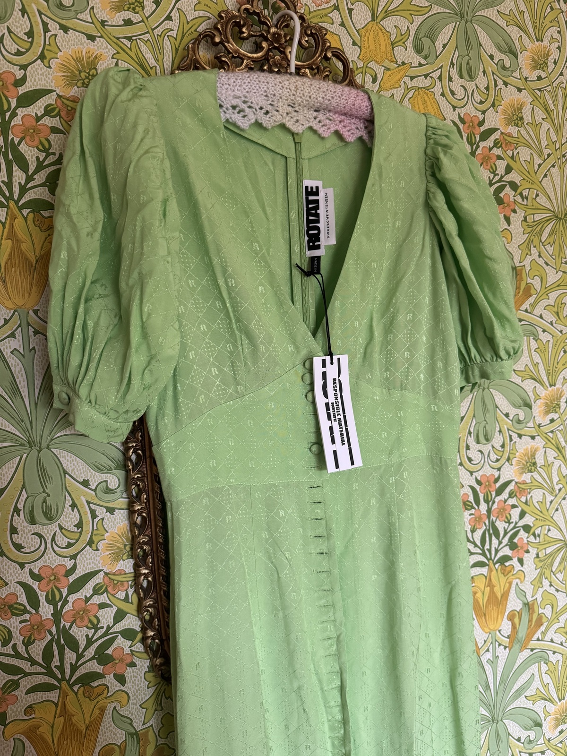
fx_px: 524
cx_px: 284
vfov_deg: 71.6
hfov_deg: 56.8
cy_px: 378
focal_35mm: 24
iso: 500
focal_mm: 6.76
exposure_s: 1/60
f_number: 1.78
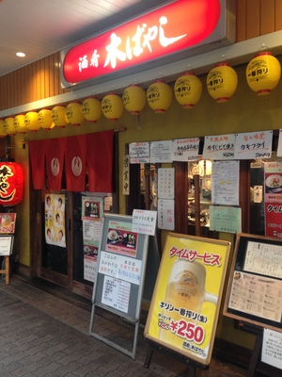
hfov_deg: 42.9
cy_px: 188
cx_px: 141
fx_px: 358
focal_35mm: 33
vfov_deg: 55.4
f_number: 2.4
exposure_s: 1/20
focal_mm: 4.12
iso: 100
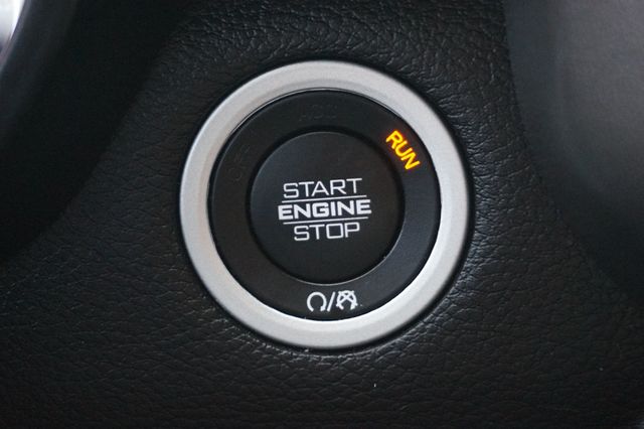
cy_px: 214
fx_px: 1341
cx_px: 322
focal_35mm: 75
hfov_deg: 27.0
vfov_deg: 18.2
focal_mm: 50
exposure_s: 1/60
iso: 3200
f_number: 5.6
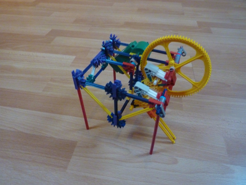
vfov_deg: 54.9
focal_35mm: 25
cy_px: 92
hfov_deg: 69.4
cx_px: 123
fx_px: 178
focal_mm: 4.1
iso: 800
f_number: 3.3
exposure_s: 1/13
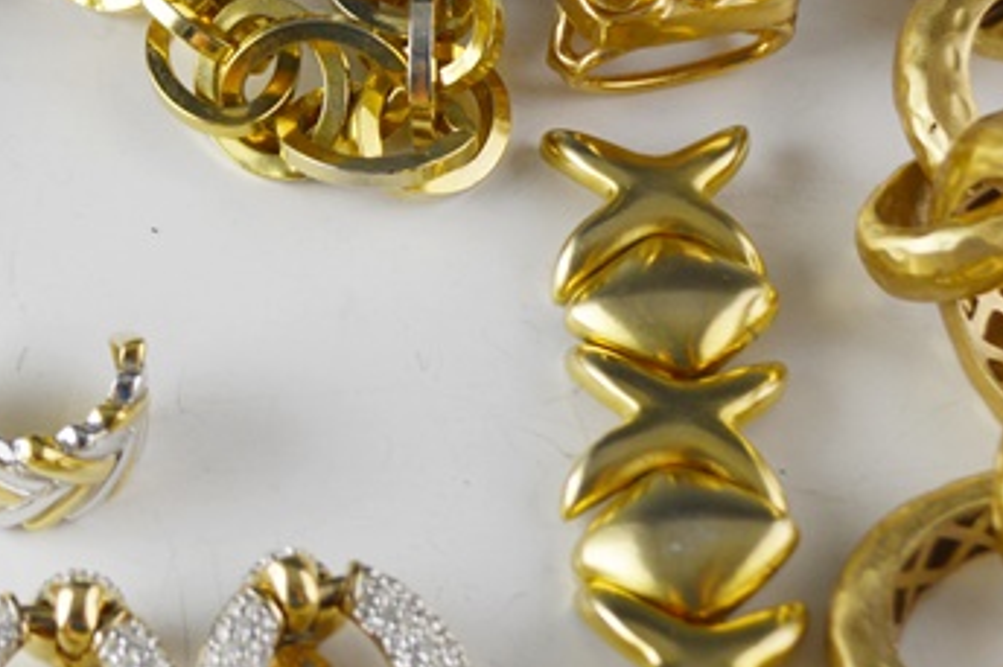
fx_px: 3063
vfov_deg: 12.4
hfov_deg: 17.8
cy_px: 122
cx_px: -181
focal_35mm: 110
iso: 200
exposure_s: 1/125
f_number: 5.6
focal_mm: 28
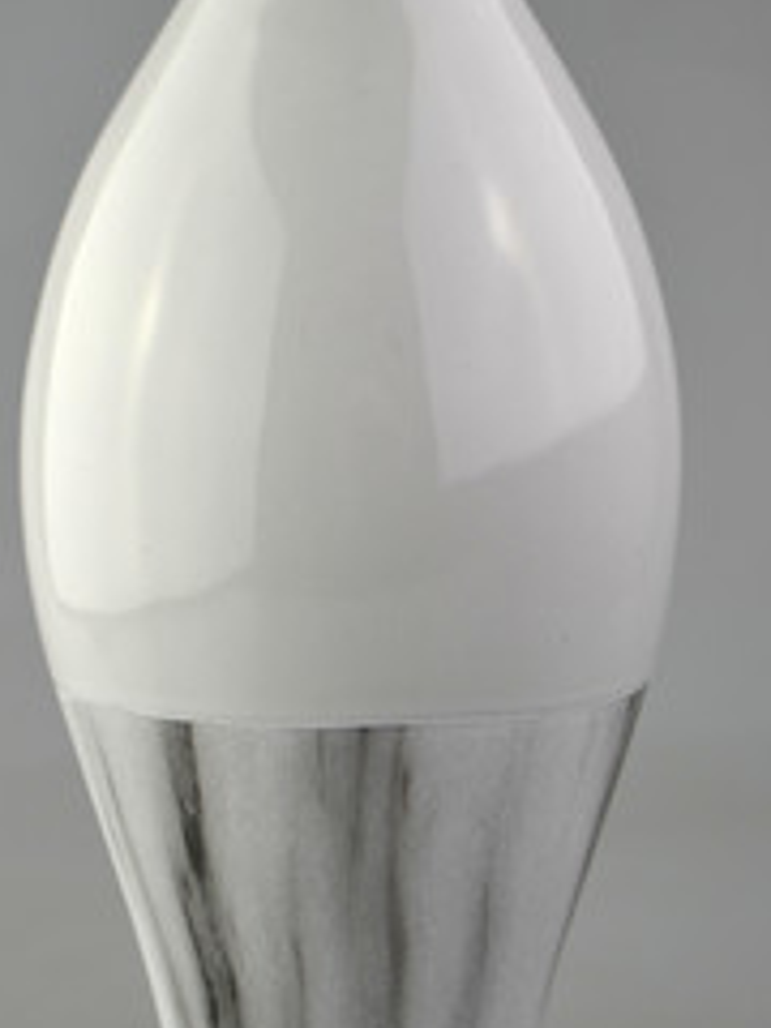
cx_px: 362
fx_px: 4900
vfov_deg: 12.0
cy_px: 514
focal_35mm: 165
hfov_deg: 9.0
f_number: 5.6
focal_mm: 55
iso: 100
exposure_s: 1/125
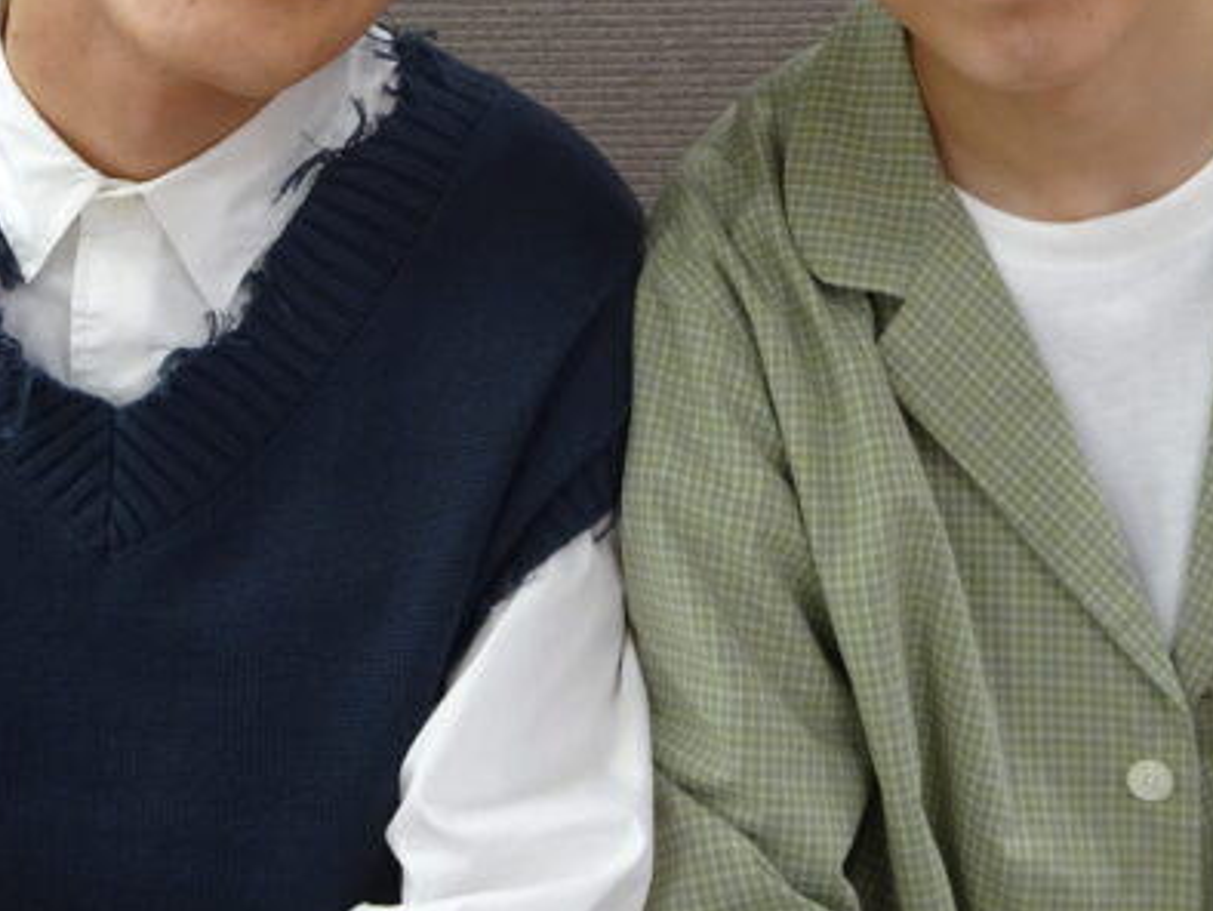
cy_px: 74
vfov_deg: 21.4
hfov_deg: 28.9
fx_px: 2349
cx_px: 659
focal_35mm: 67
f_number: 4
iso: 160
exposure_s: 1/40
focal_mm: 5.61
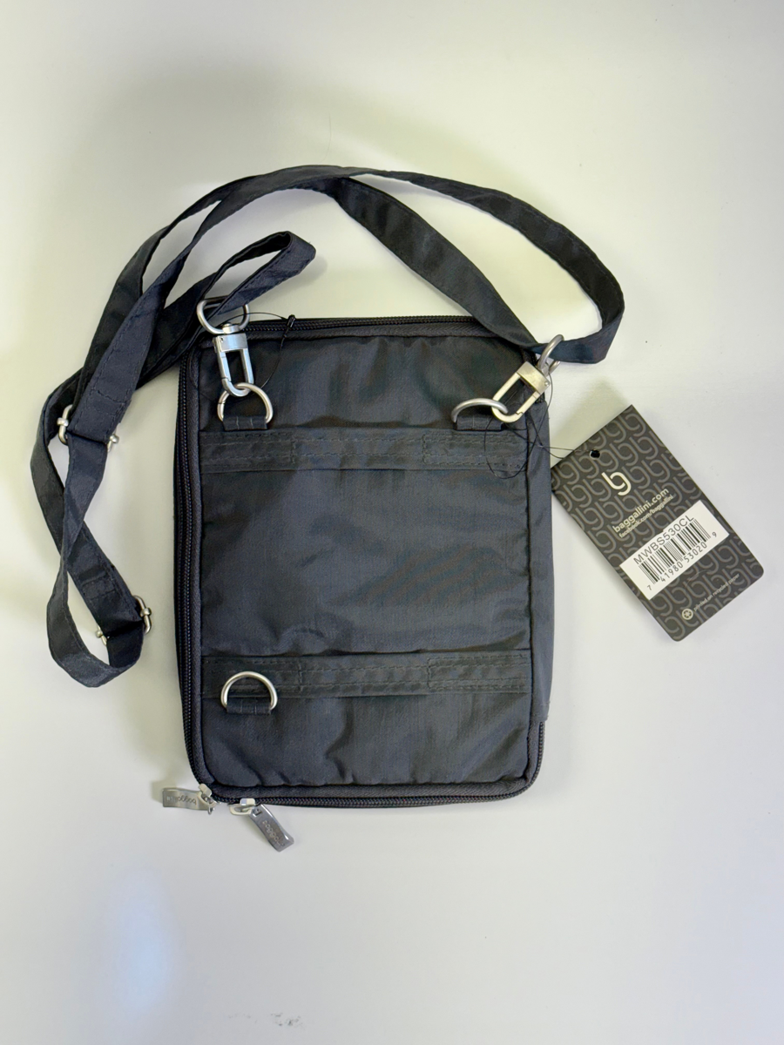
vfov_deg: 39.7
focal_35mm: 48
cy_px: 522
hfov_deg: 30.3
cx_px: 392
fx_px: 1450
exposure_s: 1/244
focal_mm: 6.76
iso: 64
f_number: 1.78
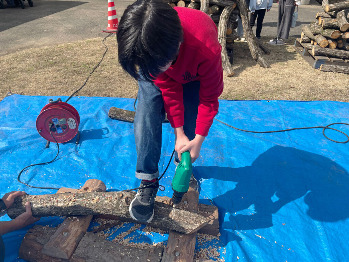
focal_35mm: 26
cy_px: 131
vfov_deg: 53.1
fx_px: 262
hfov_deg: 67.3
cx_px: 174
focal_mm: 4.2
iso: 32
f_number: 1.6
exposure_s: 1/3125
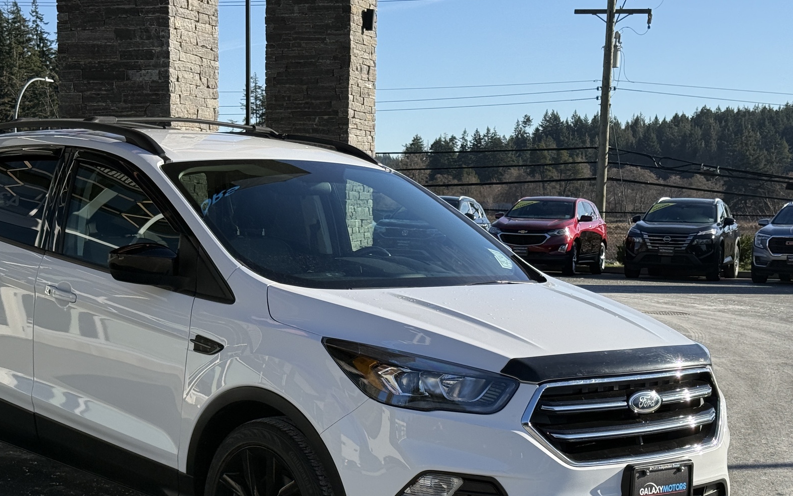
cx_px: 295
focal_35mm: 66
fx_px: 1426
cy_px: 365
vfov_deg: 19.6
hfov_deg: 30.9
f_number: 1.78
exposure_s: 1/4098
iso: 80
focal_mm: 6.76
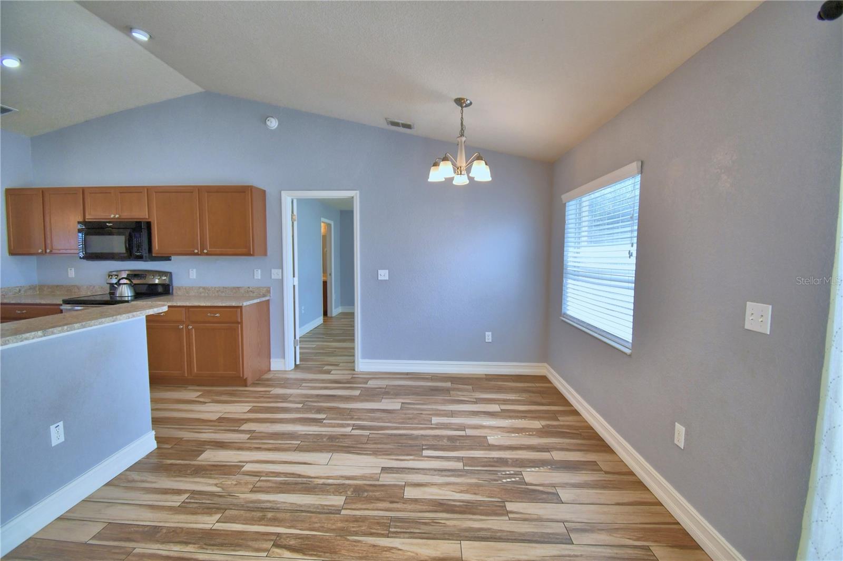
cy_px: 280
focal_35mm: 15
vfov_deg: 77.3
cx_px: 422
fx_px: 351
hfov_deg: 100.4
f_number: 4.5
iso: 360
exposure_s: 1/125
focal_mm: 10
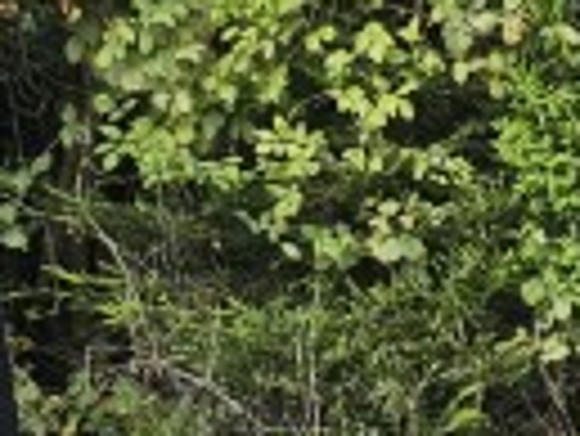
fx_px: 3052
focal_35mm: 182
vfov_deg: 7.8
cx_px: 706
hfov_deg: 10.7
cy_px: 841
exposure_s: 1/180
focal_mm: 5.4
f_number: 1.8
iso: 32
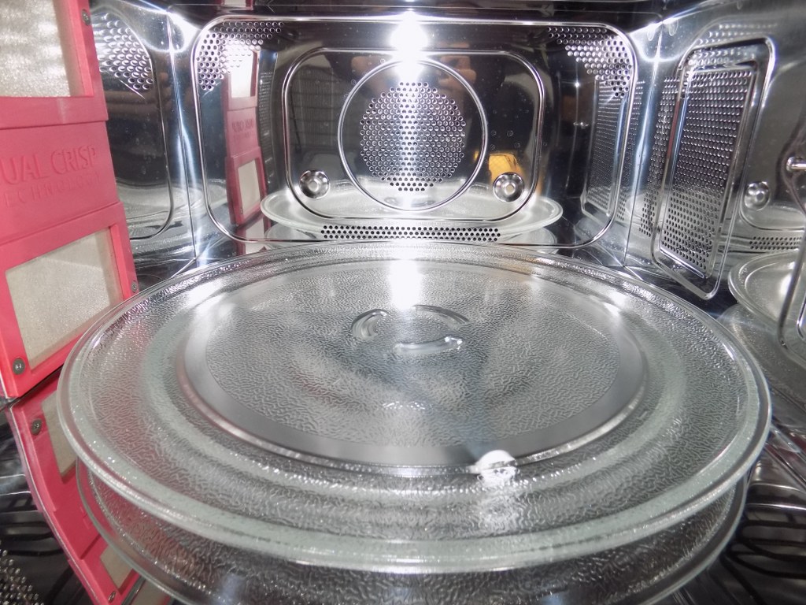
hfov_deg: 73.9
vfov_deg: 58.9
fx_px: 536
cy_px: 302
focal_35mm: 23
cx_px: 403
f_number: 3.1
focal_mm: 4
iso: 200
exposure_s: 1/30
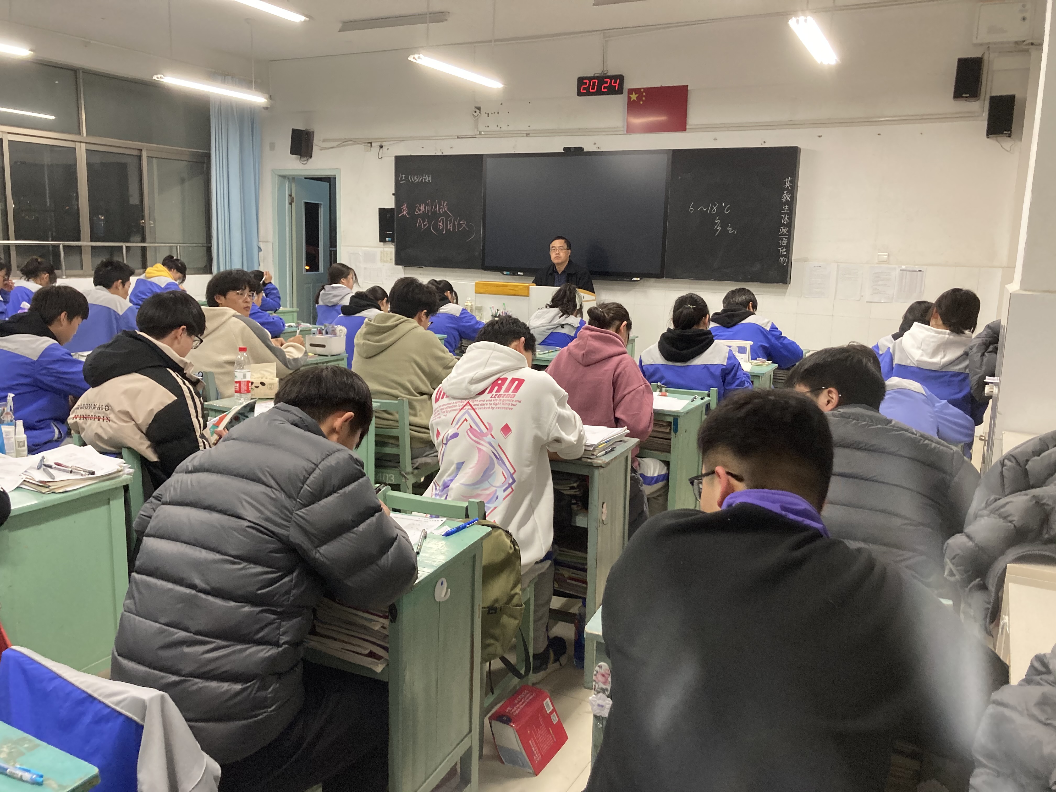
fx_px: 854
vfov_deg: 49.7
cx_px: 528
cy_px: 396
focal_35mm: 28
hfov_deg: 63.4
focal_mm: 3.99
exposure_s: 1/60
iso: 200
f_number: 1.8
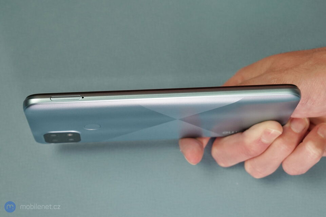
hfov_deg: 36.3
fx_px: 498
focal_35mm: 55
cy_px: 108
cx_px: 163
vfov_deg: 24.6
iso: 2000
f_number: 8
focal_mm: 55
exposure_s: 1/200
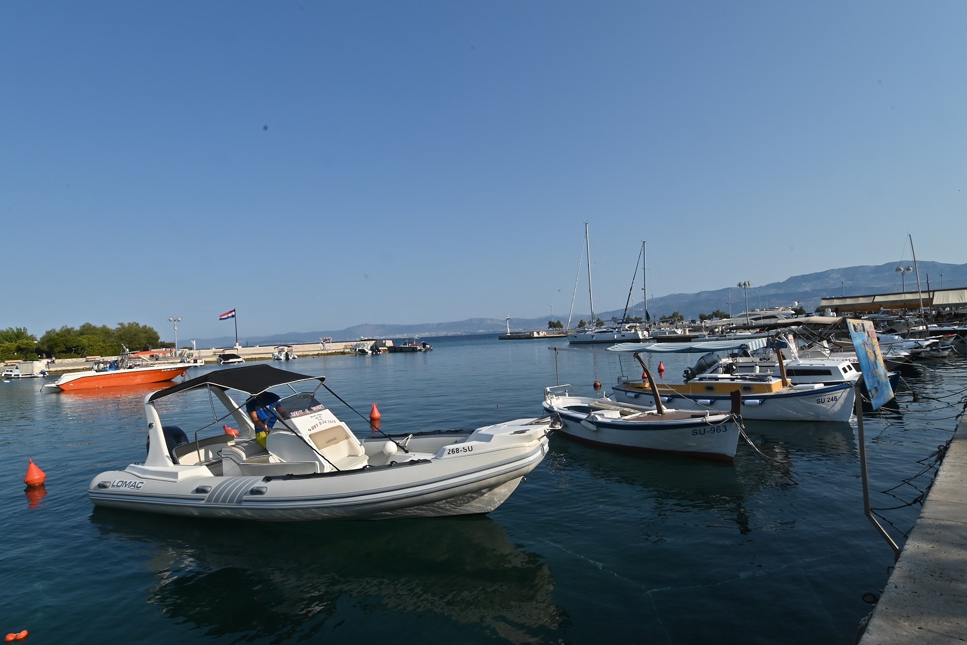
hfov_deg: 90.0
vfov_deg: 67.4
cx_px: 484
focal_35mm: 18
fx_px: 483
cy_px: 322
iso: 100
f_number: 22
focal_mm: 12
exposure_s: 1/60
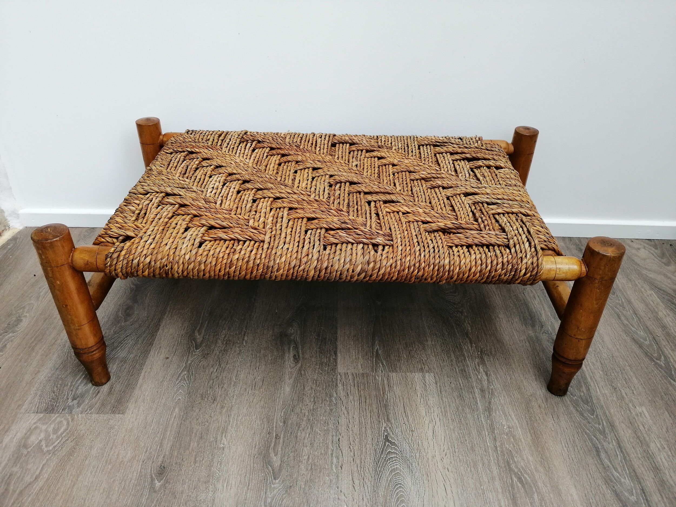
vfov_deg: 51.4
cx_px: 338
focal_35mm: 27
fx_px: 527
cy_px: 254
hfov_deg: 65.3
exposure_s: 1/120
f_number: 1.8
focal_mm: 3.95
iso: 80
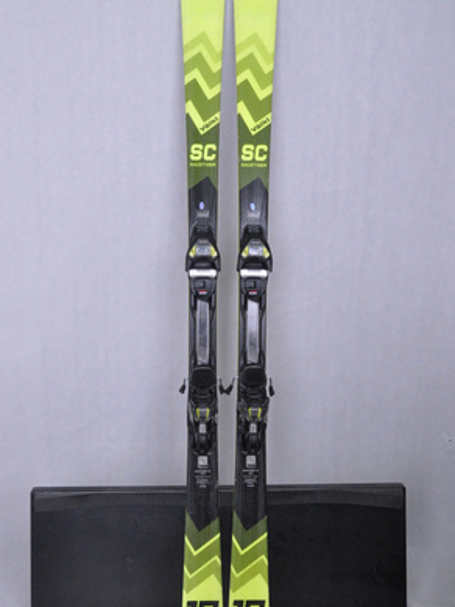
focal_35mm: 40
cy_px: 287
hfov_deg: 36.0
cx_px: 225
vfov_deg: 46.8
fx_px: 701
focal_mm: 24
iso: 3200
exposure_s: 1/125
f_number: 8
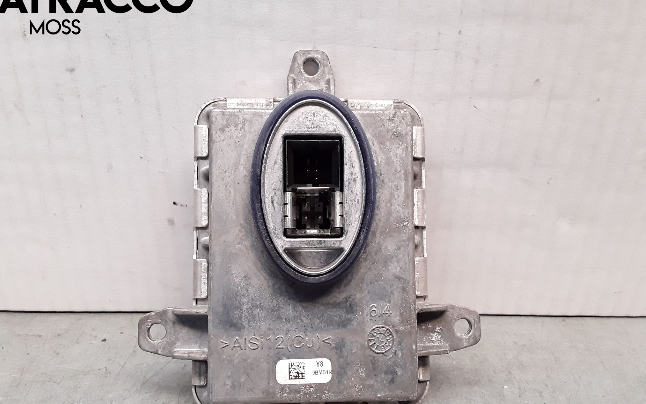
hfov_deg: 62.9
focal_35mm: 30
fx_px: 528
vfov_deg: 41.8
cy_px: 224
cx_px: 324
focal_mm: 2.91
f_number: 1.9
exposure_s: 1/100
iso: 100
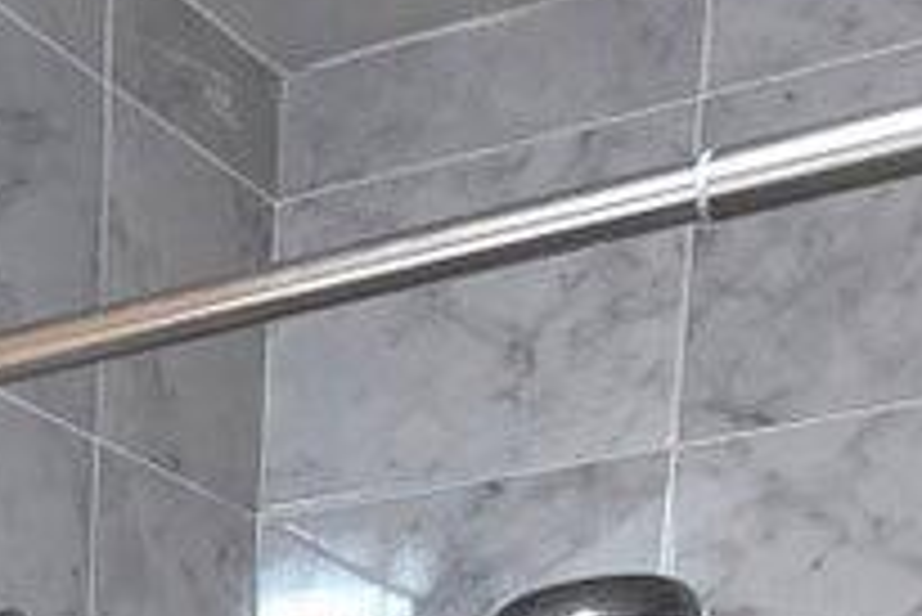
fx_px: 2307
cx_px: -349
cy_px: 1727
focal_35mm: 90
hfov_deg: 20.3
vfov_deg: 11.1
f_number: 2.2
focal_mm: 2.2
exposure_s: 1/60.2
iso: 160
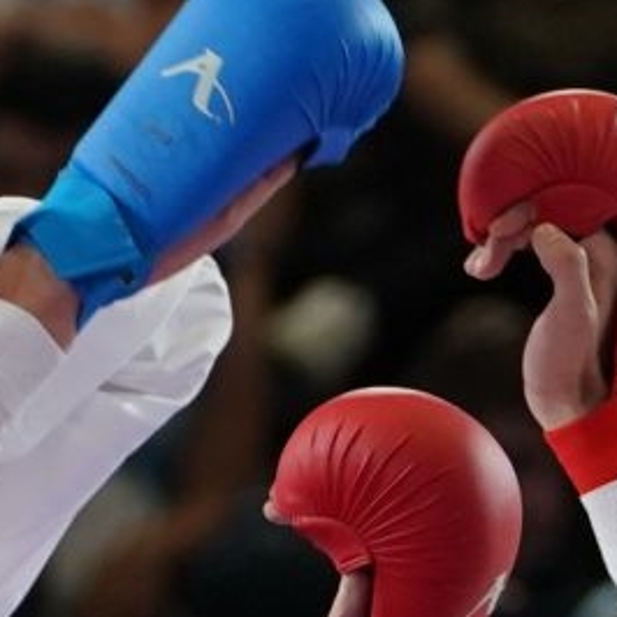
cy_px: 1041
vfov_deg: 1.7
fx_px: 21376
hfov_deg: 1.7
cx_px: -415
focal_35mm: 1060
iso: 1000
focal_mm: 123
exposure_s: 1/1000
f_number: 2.8
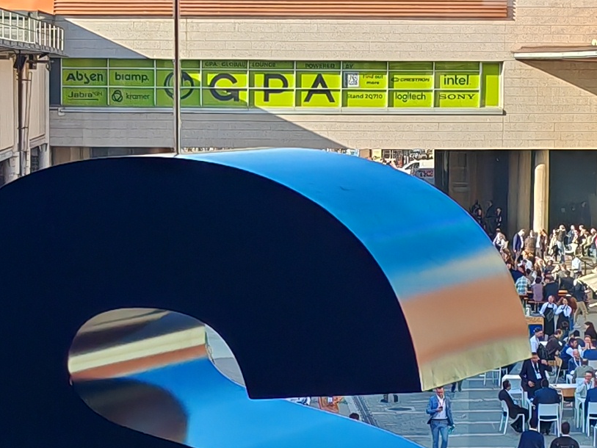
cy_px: 369
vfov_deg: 10.9
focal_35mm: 136
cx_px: 305
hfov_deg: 14.5
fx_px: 2346
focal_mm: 5.52
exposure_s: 1/540
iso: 50
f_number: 1.9
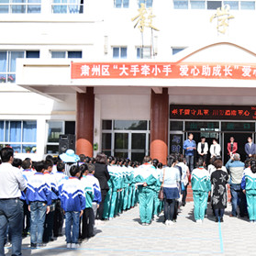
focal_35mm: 62
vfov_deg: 27.8
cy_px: 145
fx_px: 517
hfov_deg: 27.1
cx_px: 216
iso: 800
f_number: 5
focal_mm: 27
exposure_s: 1/4000
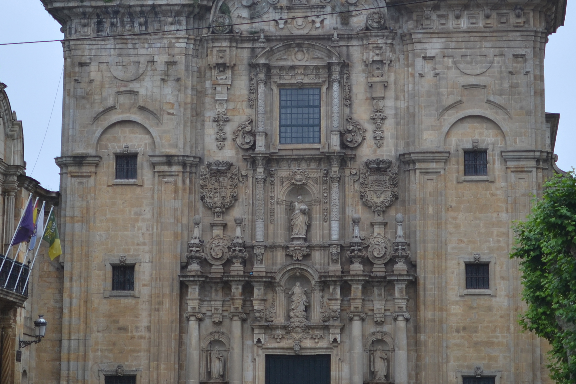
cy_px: 76
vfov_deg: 13.1
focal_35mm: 104
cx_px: 293
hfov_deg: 19.6
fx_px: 1664
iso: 100
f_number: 1.8
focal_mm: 35
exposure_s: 1/1000
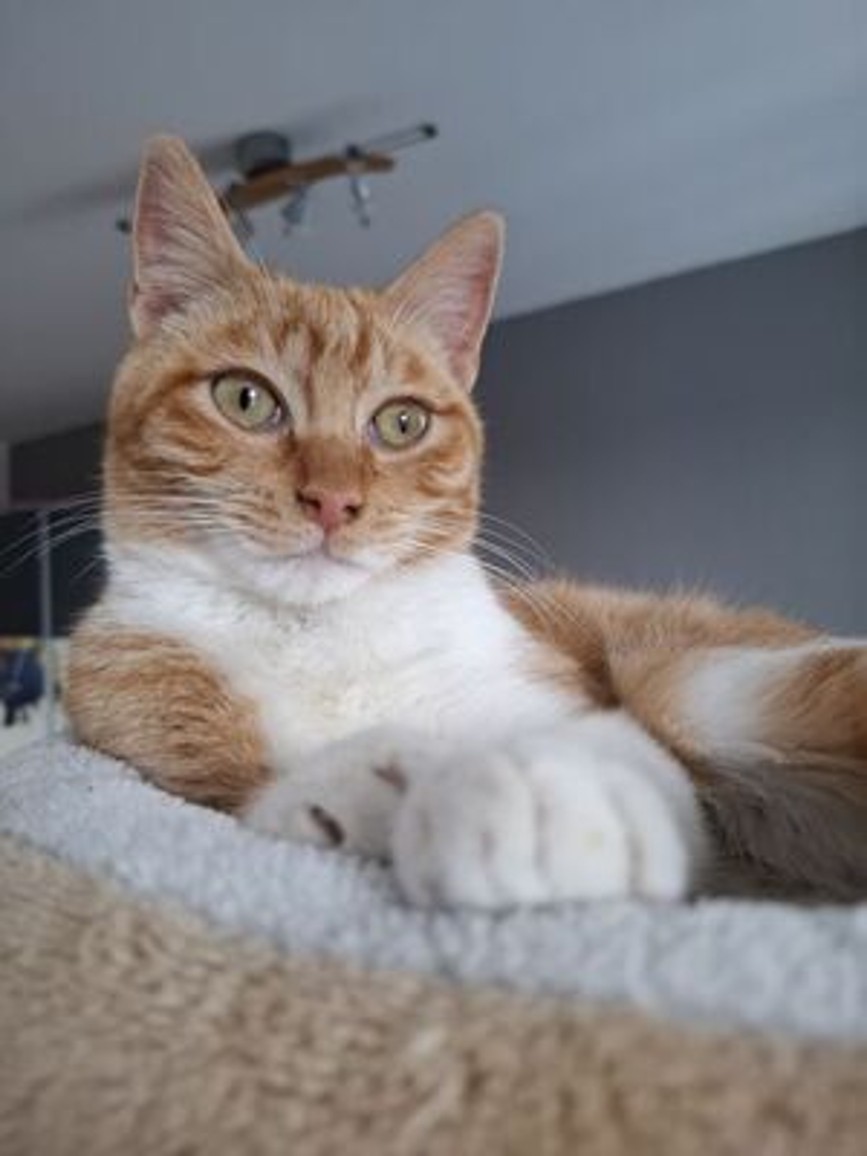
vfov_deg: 73.9
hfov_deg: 58.9
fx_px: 768
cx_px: 434
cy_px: 578
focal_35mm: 23
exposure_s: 1/60
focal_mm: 5.54
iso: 320
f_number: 1.8
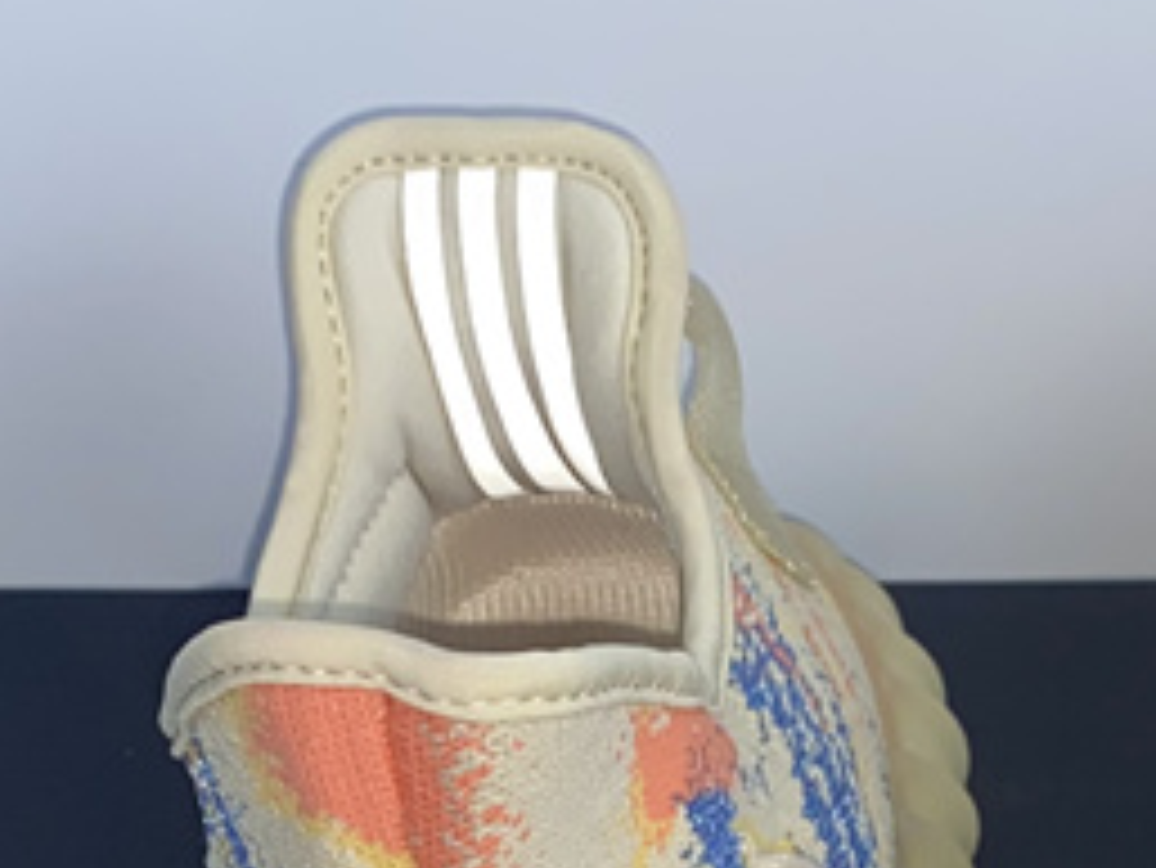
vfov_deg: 13.3
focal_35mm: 101
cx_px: 1129
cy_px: 1525
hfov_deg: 19.0
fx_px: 3374
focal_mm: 4.25
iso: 32
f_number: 1.8
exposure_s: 1/126
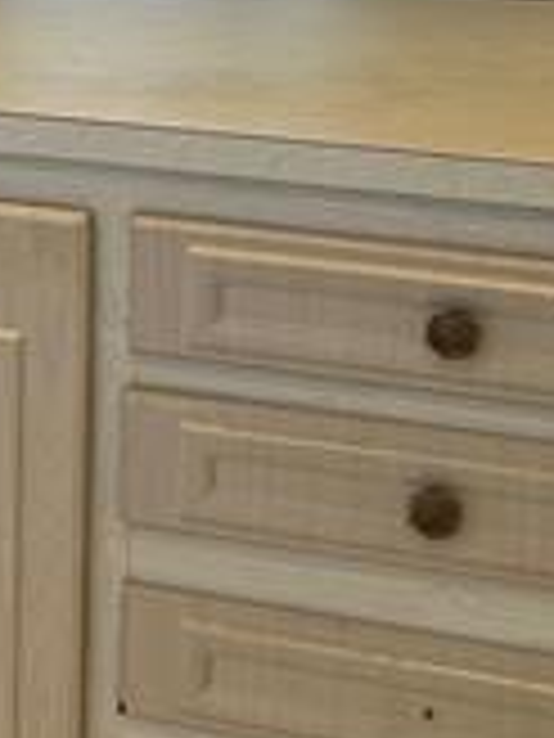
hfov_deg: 15.1
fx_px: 2027
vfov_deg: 20.0
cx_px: -68
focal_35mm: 95
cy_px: -18
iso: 64
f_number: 1.5
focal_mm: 5.7
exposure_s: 1/133
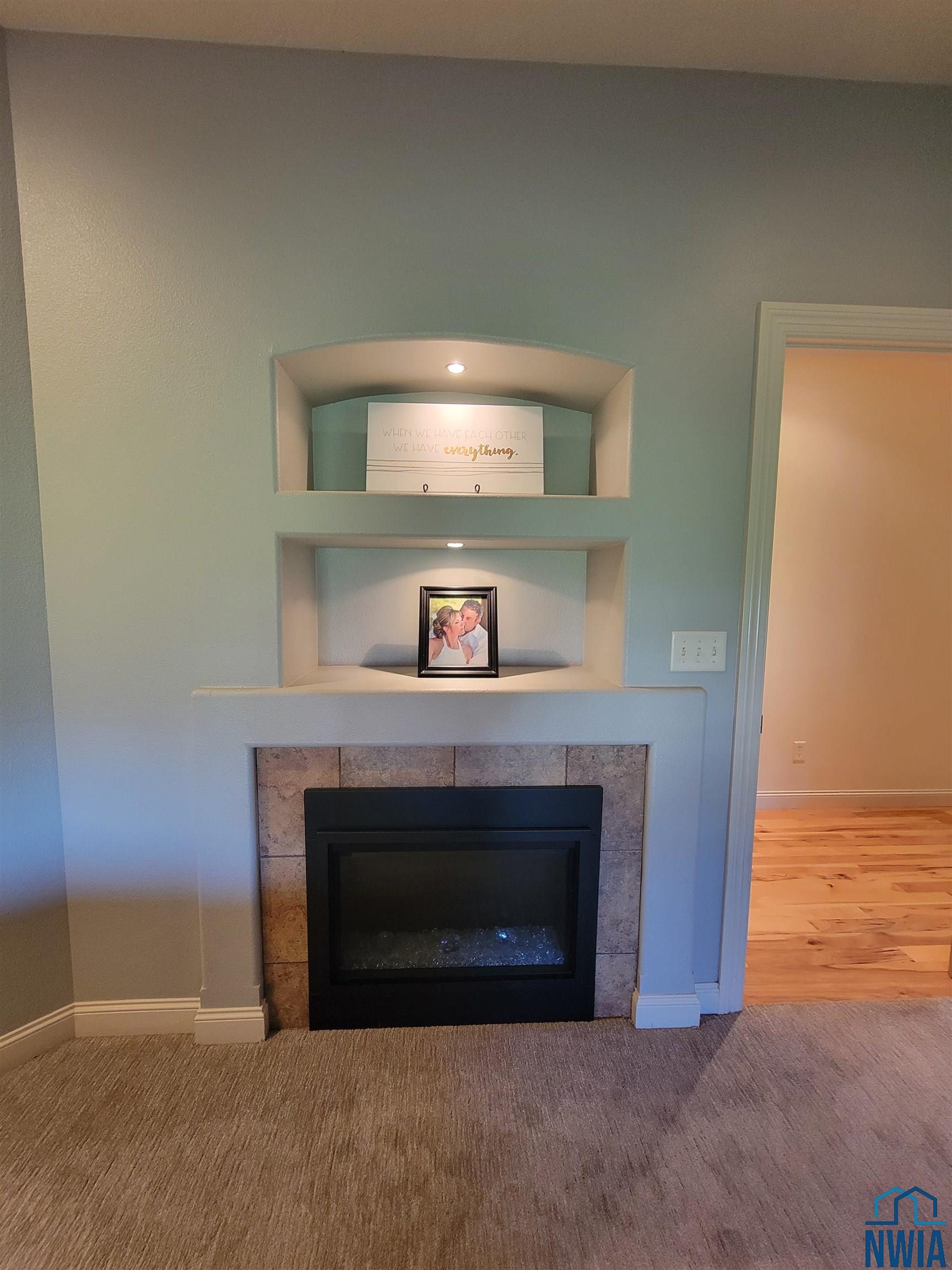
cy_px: 635
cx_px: 476
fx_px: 477
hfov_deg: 89.9
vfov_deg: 106.2
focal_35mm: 13
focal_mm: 2.2
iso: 400
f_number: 2.2
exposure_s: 1/40
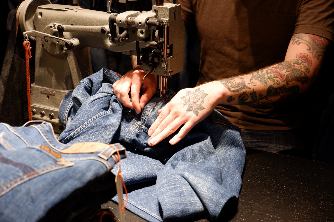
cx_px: 167
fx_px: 557
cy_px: 111
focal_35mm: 60
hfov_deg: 33.4
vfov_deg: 22.6
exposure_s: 1/60
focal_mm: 40.8
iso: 640
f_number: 5.6
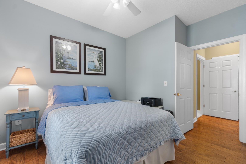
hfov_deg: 100.4
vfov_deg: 77.3
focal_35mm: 15
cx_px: 123
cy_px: 82
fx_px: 102
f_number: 4.5
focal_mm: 10
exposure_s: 1/5
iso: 100
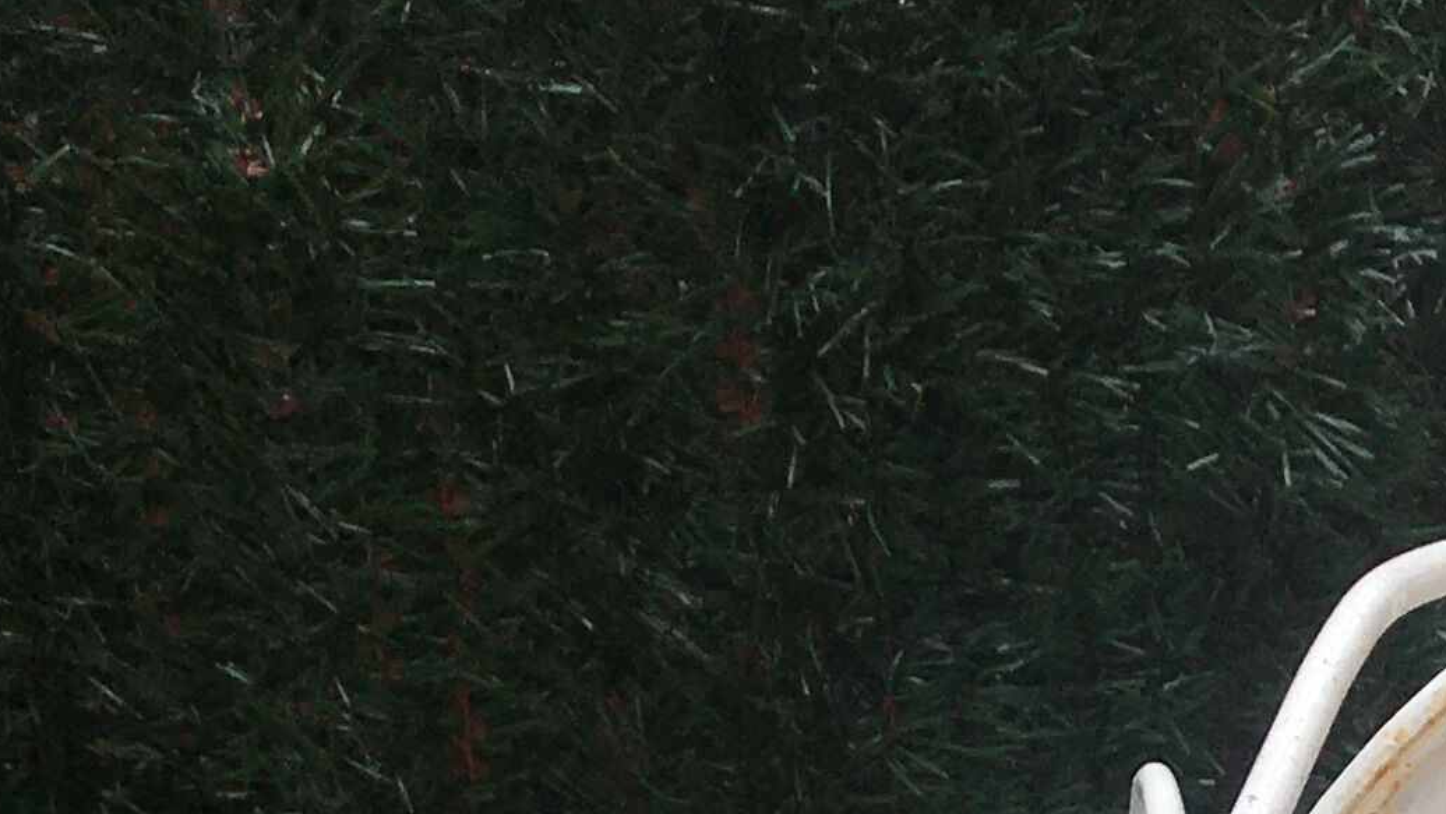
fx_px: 4717
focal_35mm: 123
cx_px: 1978
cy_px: 2646
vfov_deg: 8.1
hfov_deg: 16.3
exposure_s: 1/243
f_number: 2.2
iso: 25
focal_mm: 4.15
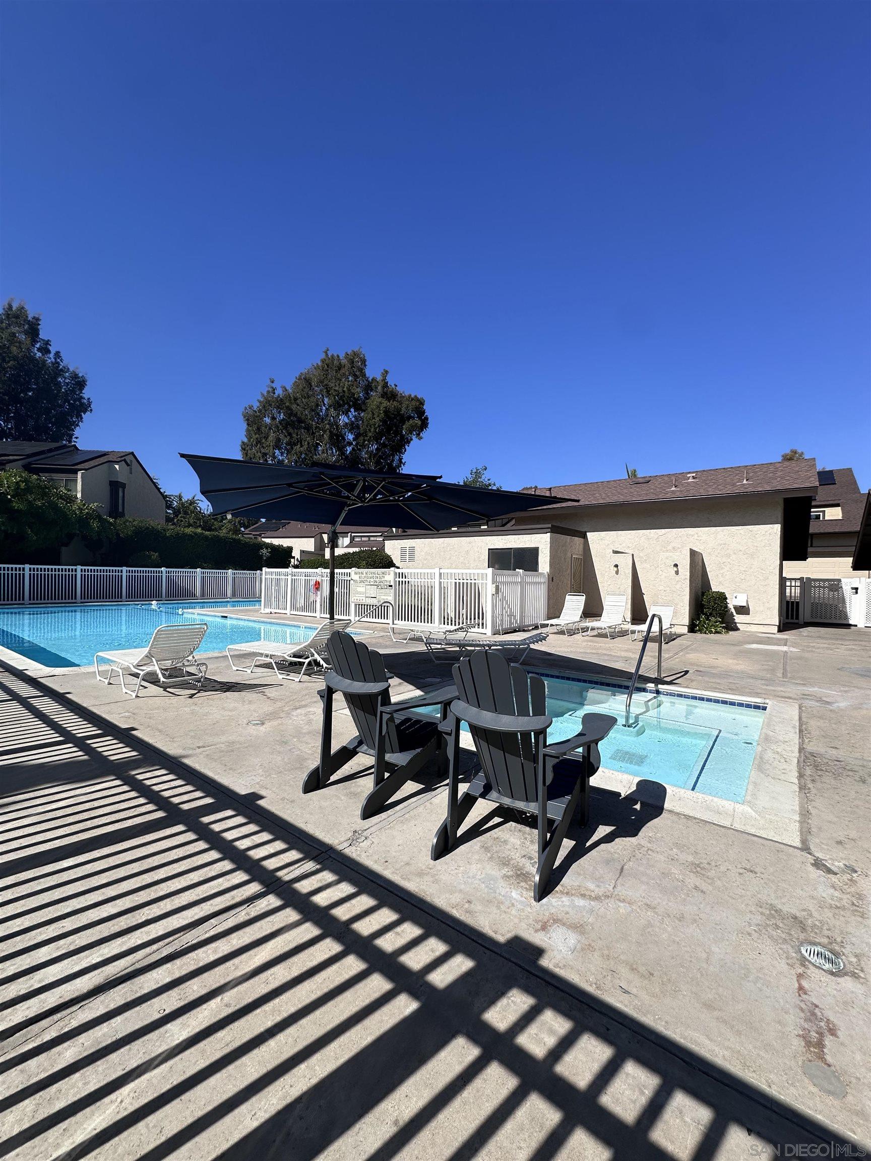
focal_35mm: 14
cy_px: 580
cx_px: 436
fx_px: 470
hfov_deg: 85.7
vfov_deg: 102.1
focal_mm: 2.22
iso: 50
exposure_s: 1/3040
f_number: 2.2
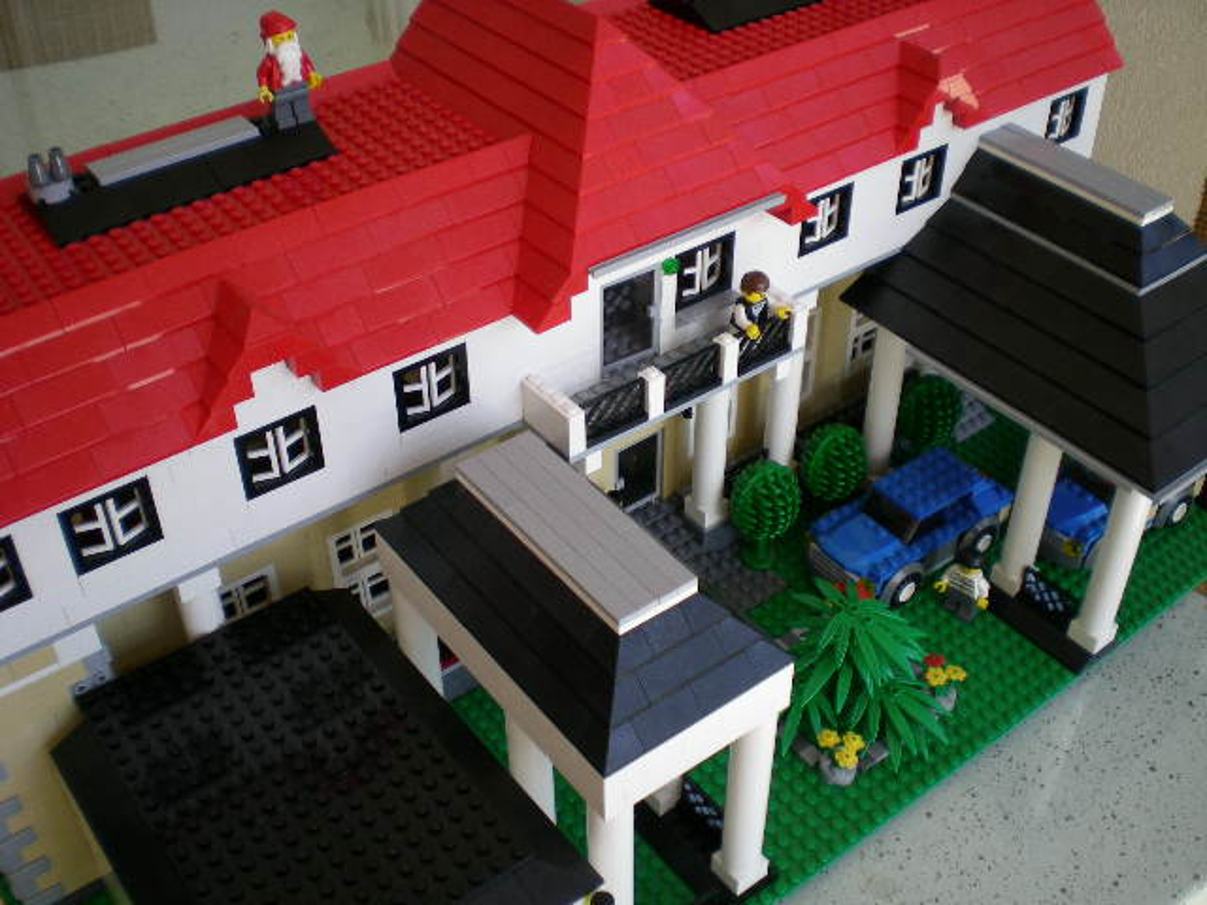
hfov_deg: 49.0
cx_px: 604
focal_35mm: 38
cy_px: 452
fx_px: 1325
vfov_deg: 37.7
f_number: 3.1
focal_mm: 6.3
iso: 50
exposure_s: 1/117
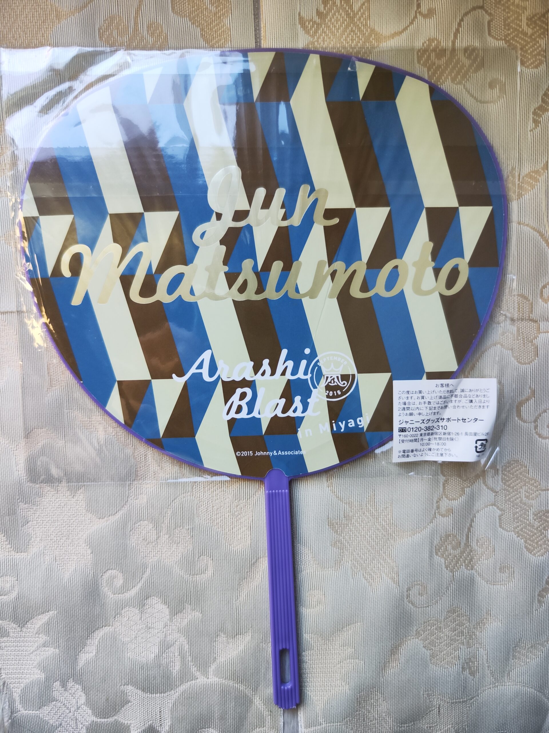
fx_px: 486
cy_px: 366
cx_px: 274
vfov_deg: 73.9
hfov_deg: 58.9
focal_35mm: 23
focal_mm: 7.01
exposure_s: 1/500
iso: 1718
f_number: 1.69
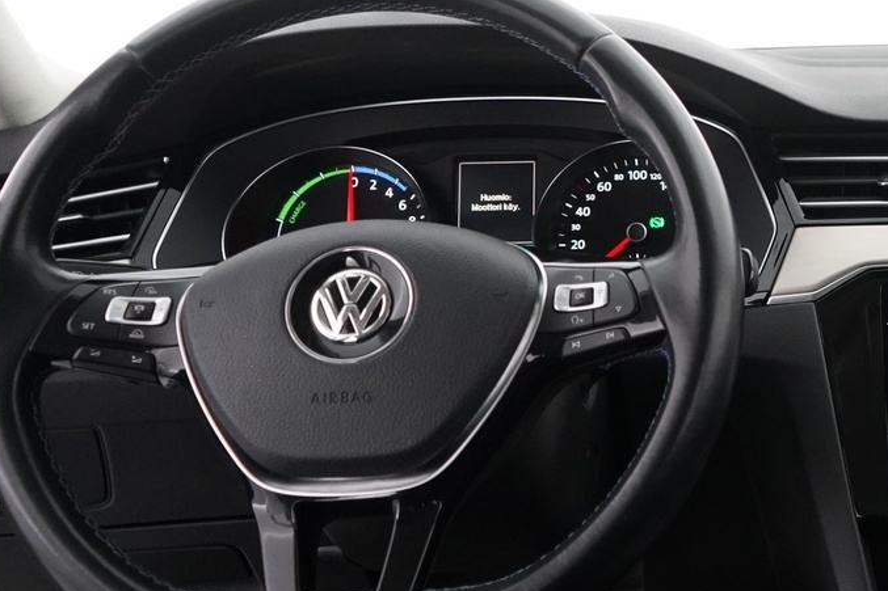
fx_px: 1652
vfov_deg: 20.3
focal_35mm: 67
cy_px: 276
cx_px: 1005
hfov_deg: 27.3
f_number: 3.5
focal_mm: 28
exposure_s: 1/80
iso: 4000
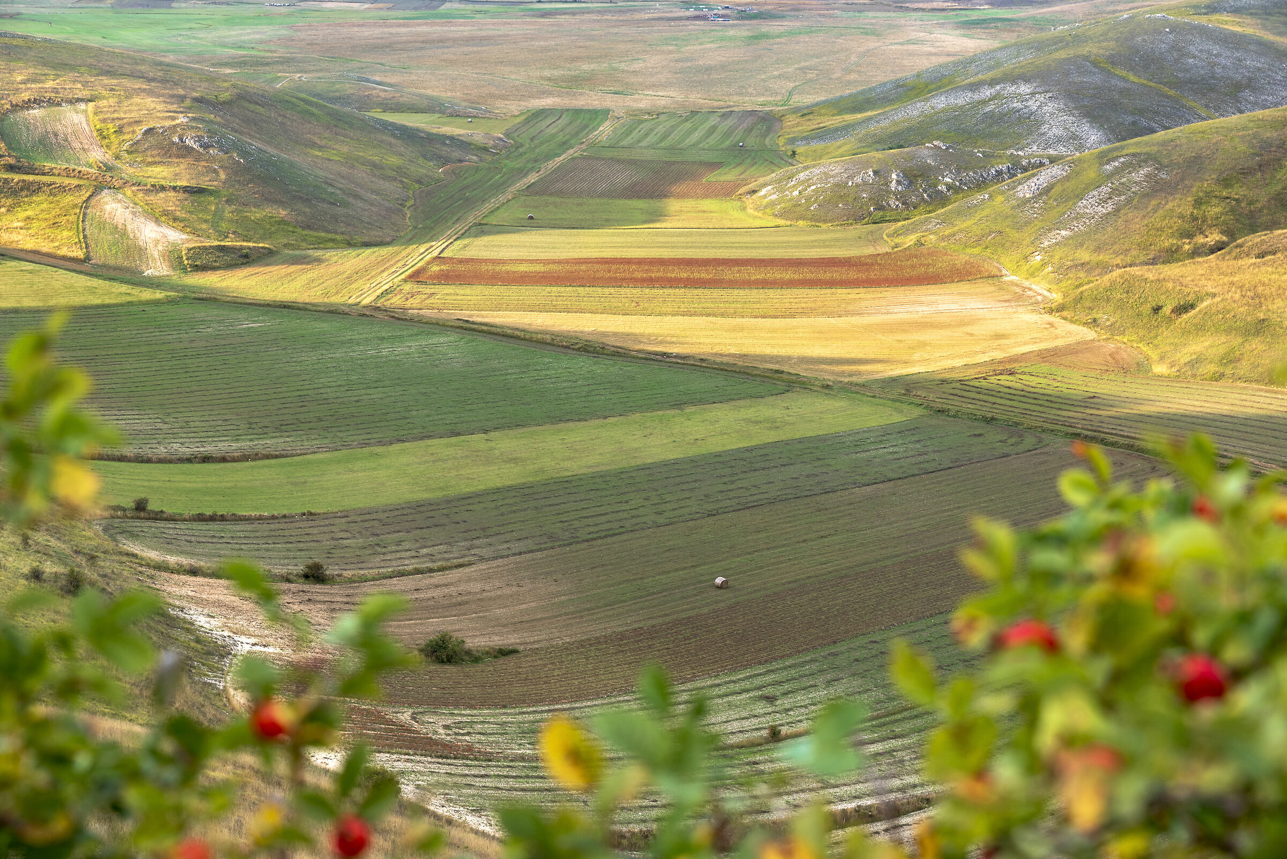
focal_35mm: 70
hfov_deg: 28.8
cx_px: 644
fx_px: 2503
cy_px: 430
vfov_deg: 19.5
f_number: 9
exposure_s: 1/80
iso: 360
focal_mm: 70
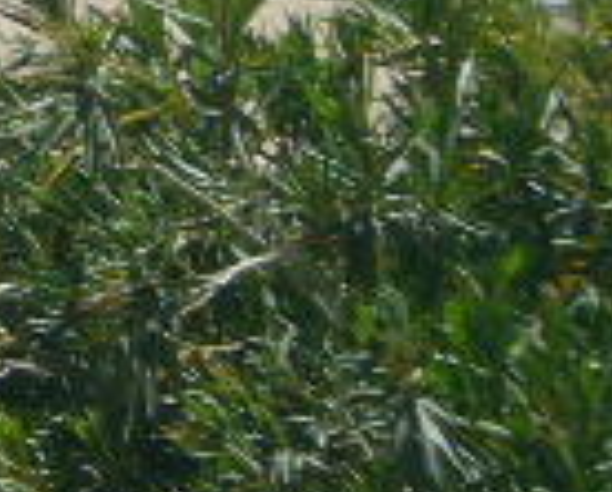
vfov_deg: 4.6
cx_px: -763
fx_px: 6063
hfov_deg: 5.6
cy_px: 22
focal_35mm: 334
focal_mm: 8.8
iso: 80
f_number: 8
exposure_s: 1/320
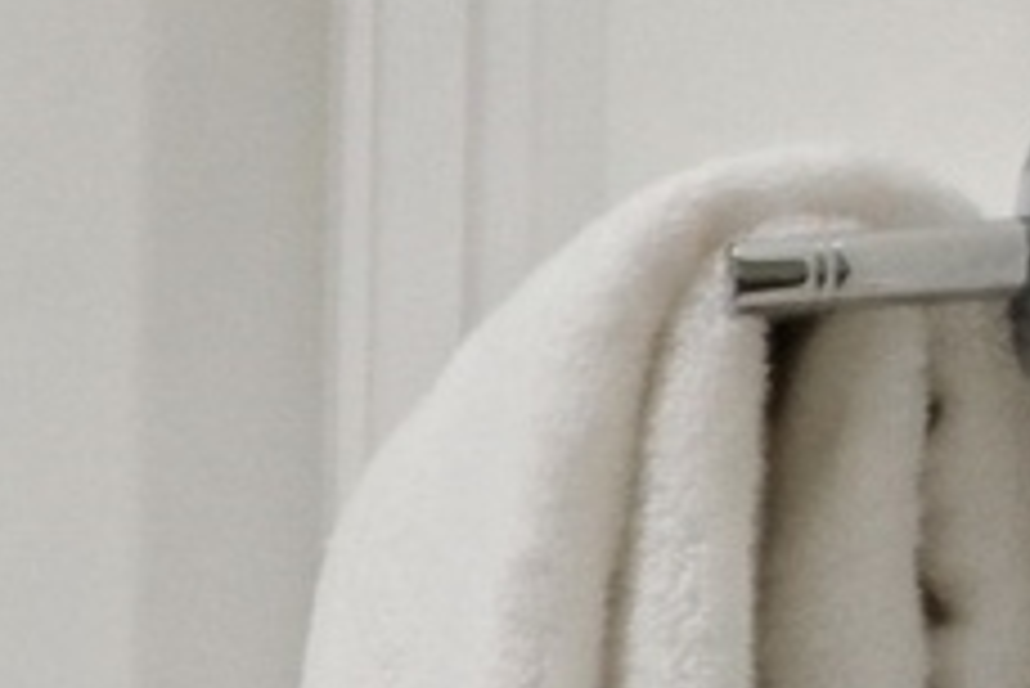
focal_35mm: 120
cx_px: -2501
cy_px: 935
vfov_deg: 11.1
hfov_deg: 9.7
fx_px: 3435
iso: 2000
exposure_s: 1/320
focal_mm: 17
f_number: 8
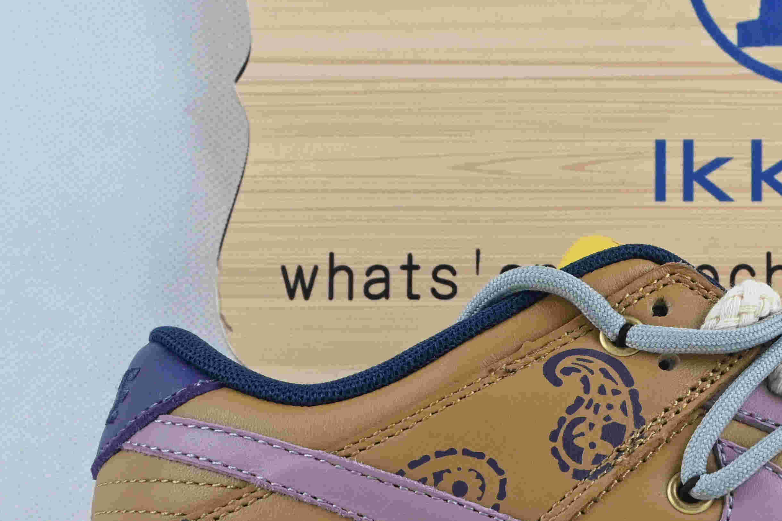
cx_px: 786
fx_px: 2458
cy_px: 556
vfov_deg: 11.9
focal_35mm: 113
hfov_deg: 17.6
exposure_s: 1/125
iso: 1000
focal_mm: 33
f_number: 10
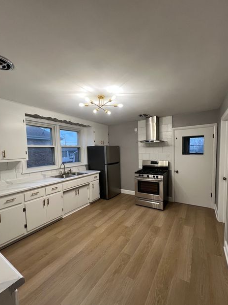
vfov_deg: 102.0
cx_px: 116
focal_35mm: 14
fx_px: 123
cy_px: 161
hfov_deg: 85.6
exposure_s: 1/60
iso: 200
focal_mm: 1.57
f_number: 1.8
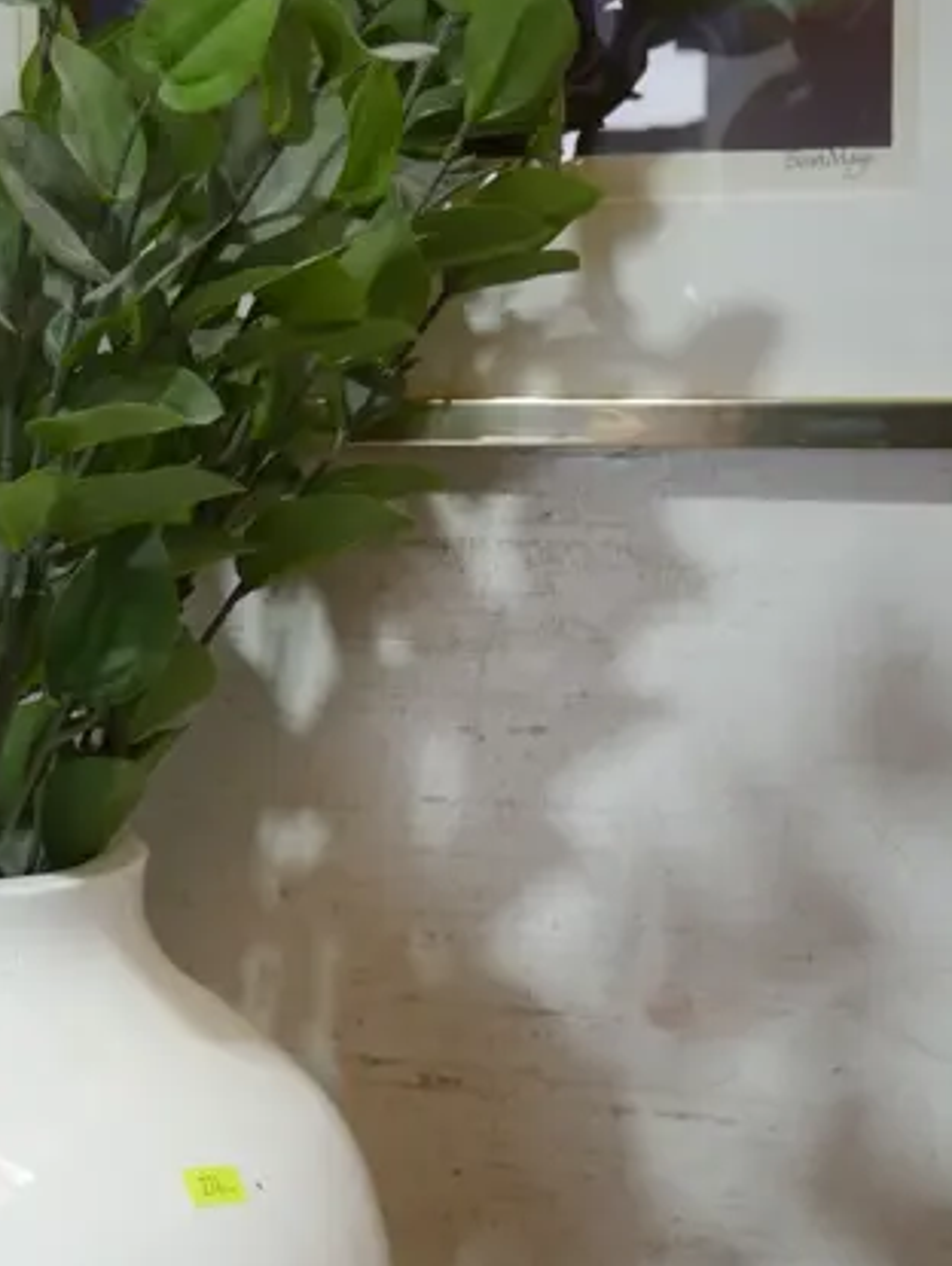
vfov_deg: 26.2
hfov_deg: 18.9
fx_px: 2709
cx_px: -157
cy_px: 488
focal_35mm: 74
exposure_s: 1/60
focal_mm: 15
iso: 200
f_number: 3.6
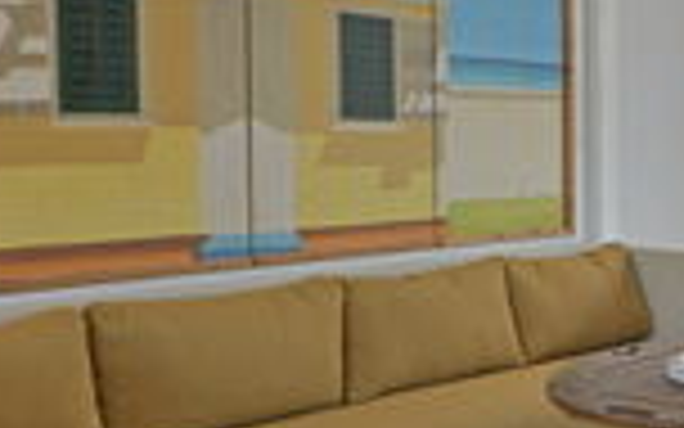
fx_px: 1212
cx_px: 711
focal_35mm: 65
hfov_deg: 29.1
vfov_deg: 20.0
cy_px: 252
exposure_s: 1/25
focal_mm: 18
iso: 100
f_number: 9
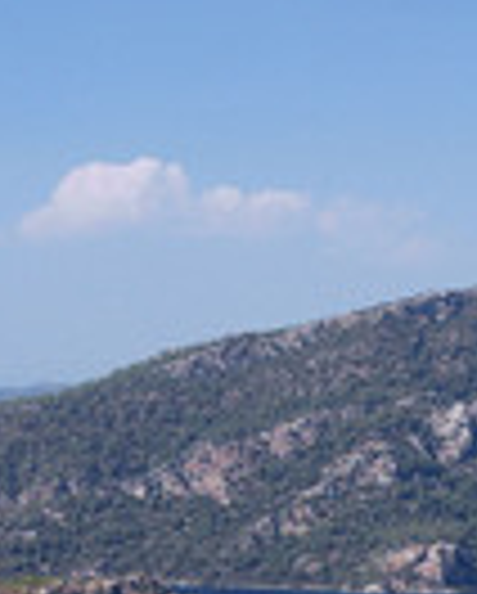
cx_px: 250
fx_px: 3944
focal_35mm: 224
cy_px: 518
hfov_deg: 6.9
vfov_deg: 8.6
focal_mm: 50
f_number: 7.1
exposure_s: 1/200
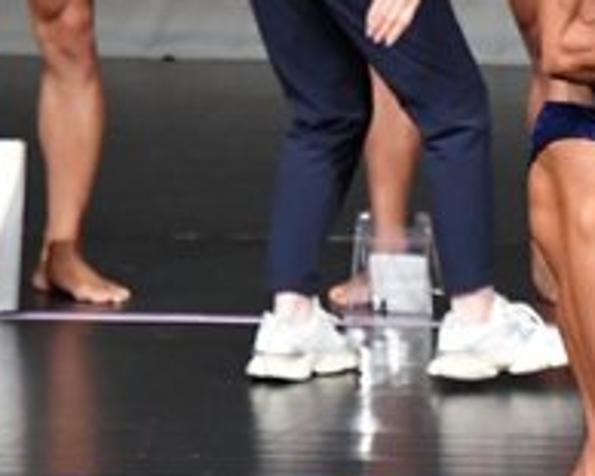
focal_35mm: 1068
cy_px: 267
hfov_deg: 1.8
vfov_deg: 1.4
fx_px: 18798
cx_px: 750
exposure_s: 1/400
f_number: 5.6
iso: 5000
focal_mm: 190
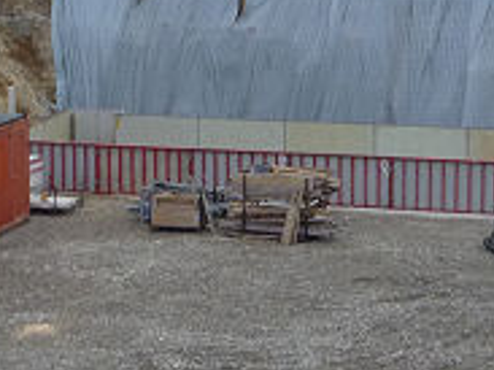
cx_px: 235
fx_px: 1640
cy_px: 138
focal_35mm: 115
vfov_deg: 12.9
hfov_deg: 17.1
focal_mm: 6.3
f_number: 3.5
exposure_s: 1/100
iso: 200
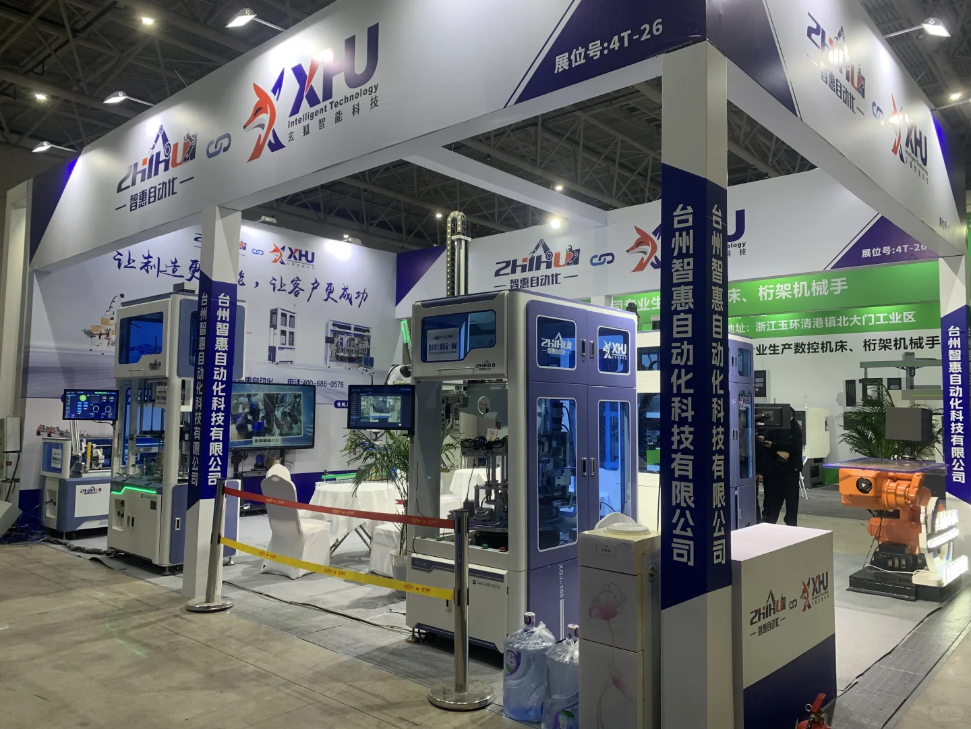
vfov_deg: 53.1
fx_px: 729
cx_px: 486
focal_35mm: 26
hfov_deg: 67.3
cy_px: 364
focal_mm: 4.25
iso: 80
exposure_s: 1/100
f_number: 1.8
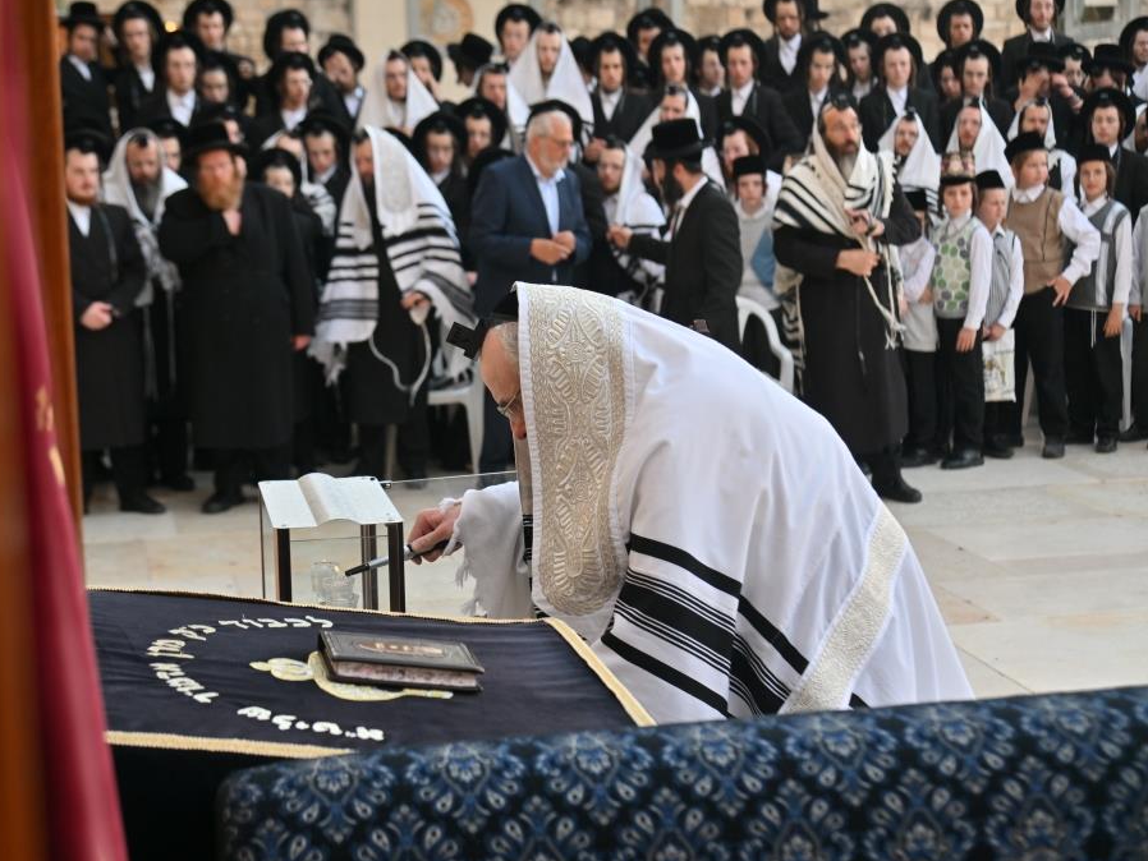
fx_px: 1891
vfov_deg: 25.7
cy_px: 430
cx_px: 515
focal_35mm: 57
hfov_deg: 33.7
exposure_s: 1/250
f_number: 4
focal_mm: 52
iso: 200
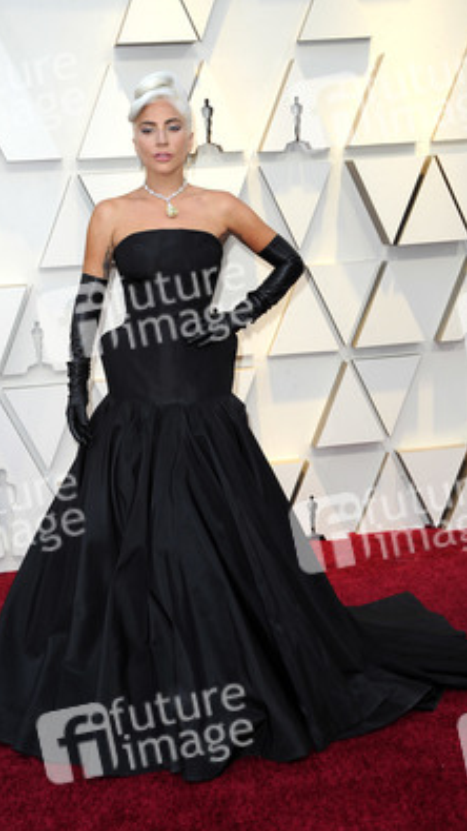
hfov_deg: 23.5
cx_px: 207
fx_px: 1123
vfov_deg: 40.6
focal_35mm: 51
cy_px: 419
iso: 1000
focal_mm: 48
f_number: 7.1
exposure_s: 1/250
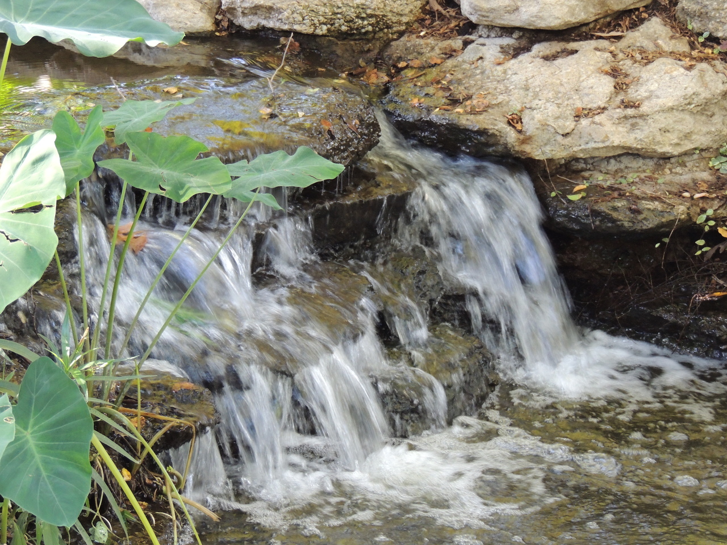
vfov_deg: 10.2
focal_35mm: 145
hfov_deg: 13.6
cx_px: 364
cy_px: 272
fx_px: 3045
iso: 640
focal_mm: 25.8
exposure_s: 1/30
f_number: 4.4
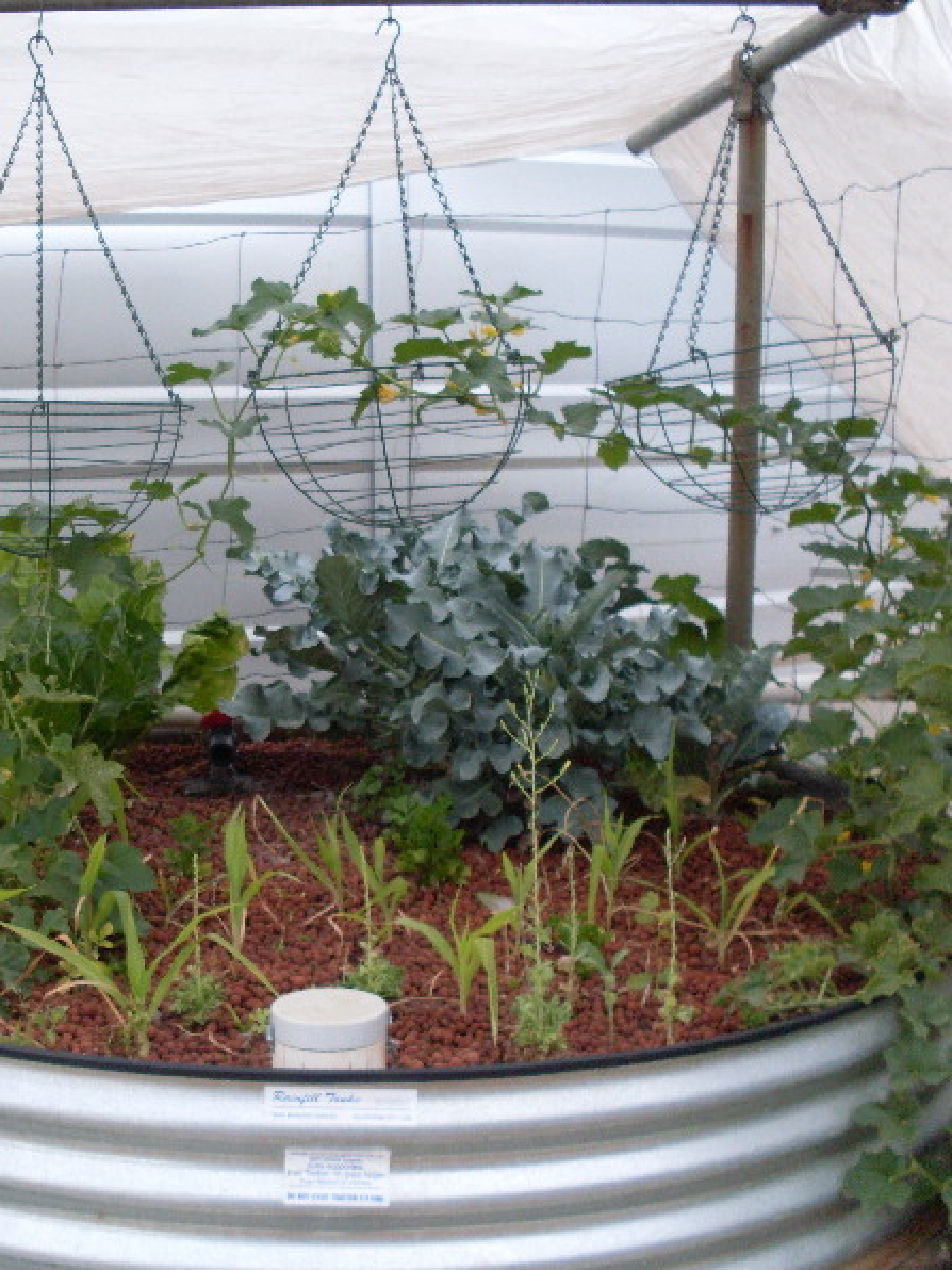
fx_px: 1870
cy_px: 635
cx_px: 270
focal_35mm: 51
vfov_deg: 37.5
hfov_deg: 28.3
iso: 100
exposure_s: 1/45
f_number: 2.8
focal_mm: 6.3
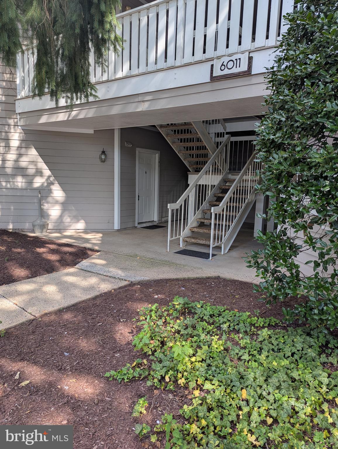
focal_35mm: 24
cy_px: 224
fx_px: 312
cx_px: 169
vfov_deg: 71.5
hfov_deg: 56.9
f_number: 1.85
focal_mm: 6.81
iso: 41
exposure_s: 1/226
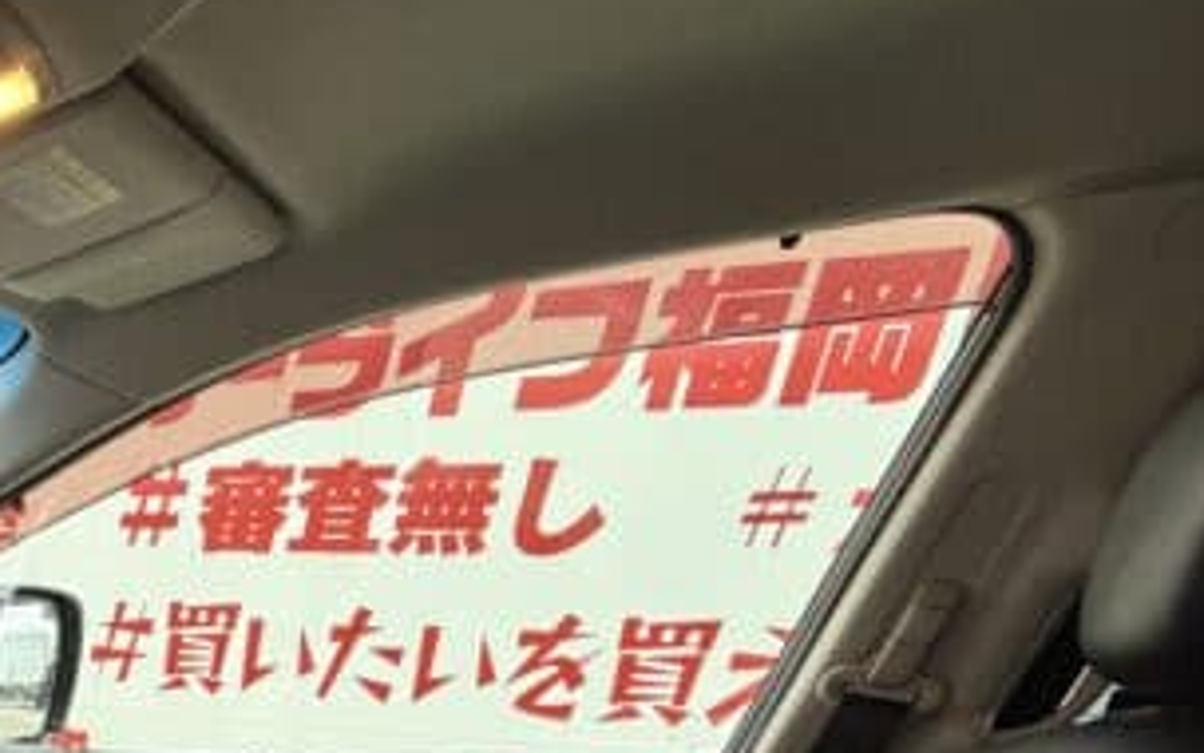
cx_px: -297
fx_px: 1280
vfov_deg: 25.0
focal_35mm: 39
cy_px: 1133
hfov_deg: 36.5
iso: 320
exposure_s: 1/73
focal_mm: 2.22
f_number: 2.2
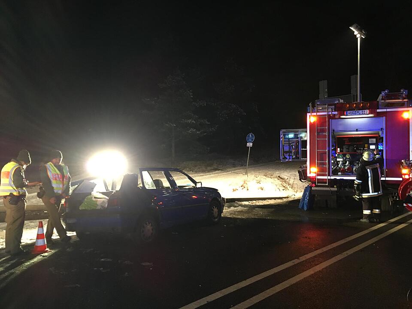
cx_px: 206
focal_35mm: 29
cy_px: 154
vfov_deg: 48.2
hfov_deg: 61.7
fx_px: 345
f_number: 2.2
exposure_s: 1/20
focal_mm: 4.15
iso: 200
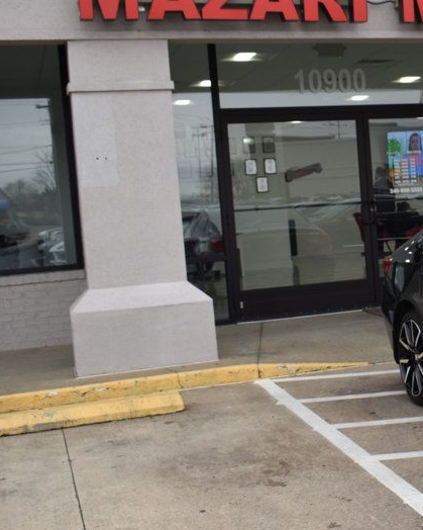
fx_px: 1033
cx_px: 506
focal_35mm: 66
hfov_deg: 21.5
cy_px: 272
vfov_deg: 28.7
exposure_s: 1/125
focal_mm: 24
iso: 200
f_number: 5.6
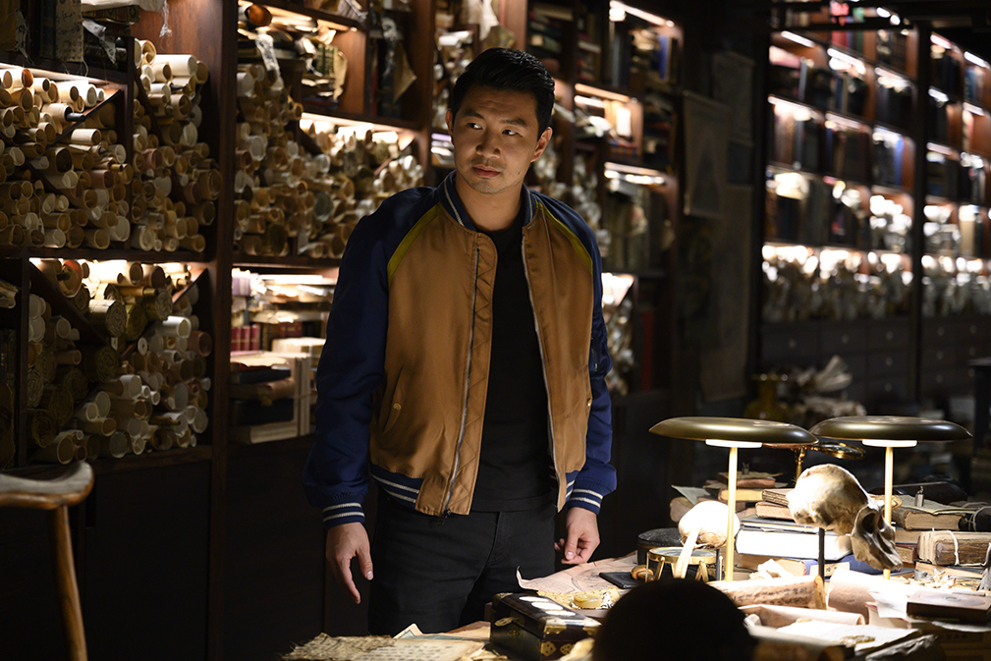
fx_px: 1955
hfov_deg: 28.4
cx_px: 494
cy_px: 330
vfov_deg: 19.2
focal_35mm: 71
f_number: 2.8
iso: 3200
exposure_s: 1/125
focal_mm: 70
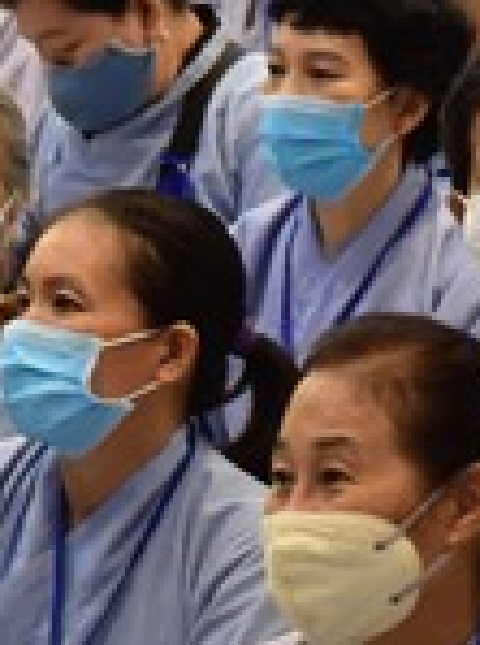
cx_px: 177
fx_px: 9377
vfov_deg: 3.9
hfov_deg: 2.9
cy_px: 489
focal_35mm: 505
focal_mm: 120
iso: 1600
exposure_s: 1/25
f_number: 8
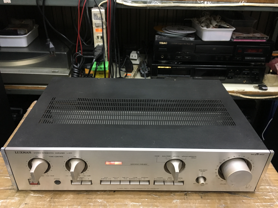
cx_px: 139
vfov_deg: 48.2
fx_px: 233
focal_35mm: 29
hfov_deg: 61.7
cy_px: 104
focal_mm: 4.15
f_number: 2.2
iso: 200
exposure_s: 1/33
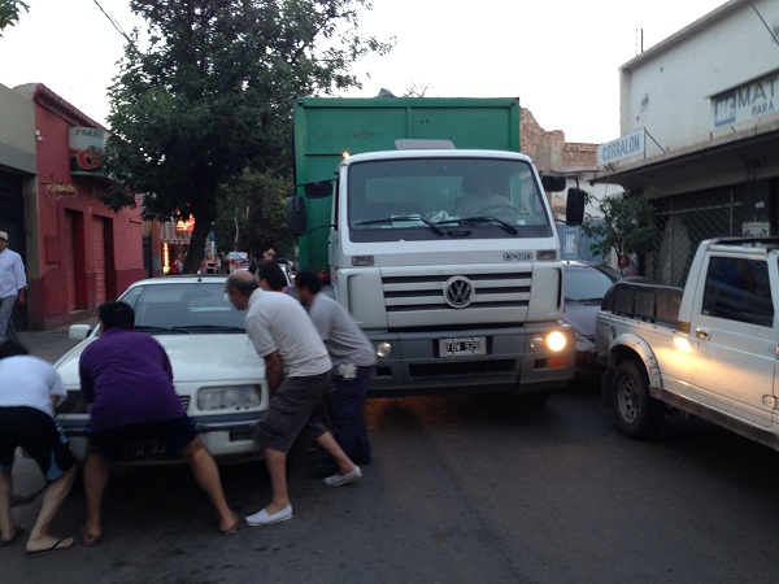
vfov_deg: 42.9
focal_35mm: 33
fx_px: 743
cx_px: 390
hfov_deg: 55.4
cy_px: 292
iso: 64
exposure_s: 1/20
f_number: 2.4
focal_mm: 4.12
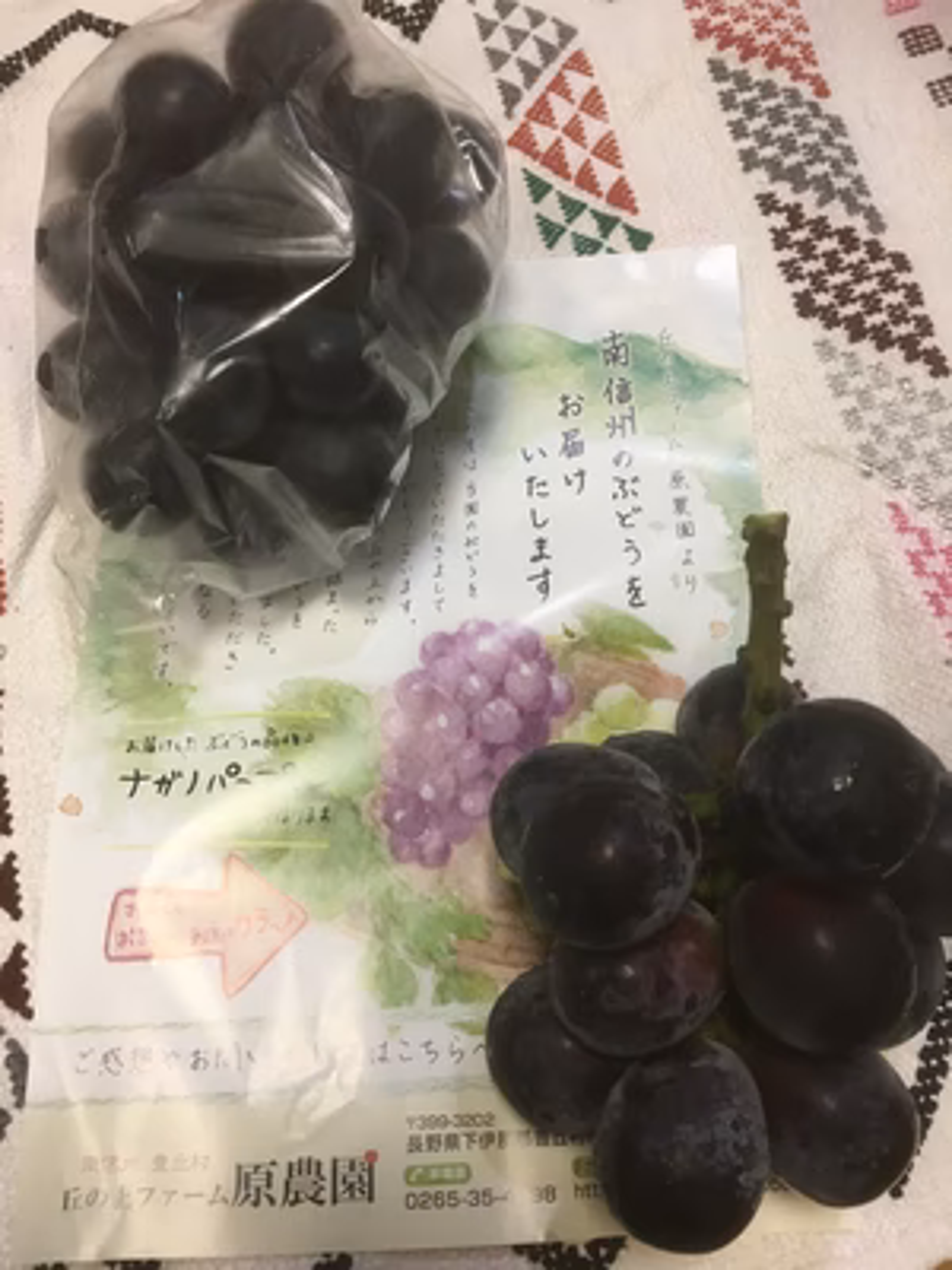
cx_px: 476
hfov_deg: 48.2
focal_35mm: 29
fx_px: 1063
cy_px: 635
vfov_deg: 61.7
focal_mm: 4.15
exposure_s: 1/33
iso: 100
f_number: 2.2
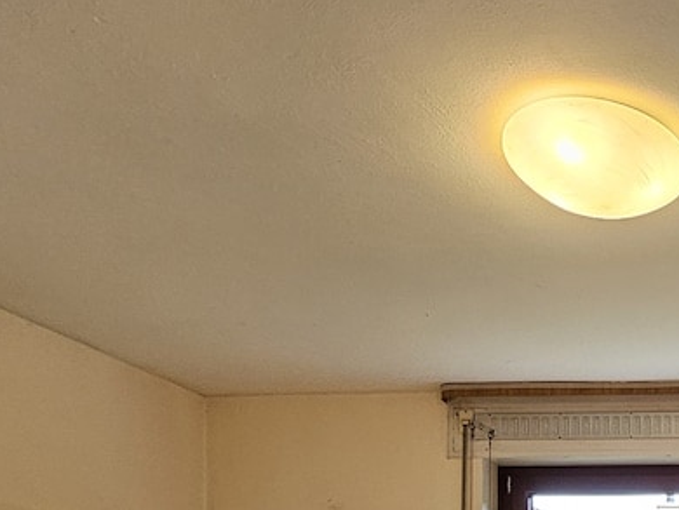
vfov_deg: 25.0
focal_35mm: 48
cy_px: 714
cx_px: 787
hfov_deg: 33.3
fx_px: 942
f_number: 2.2
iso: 100
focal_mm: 2.2
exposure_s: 1/50
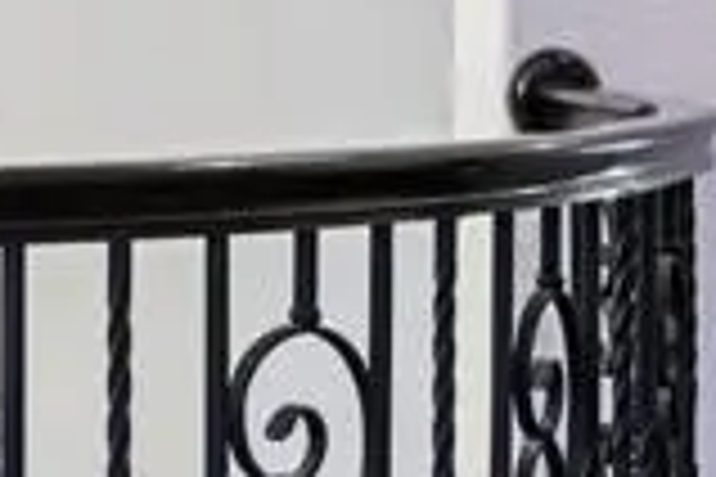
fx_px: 2307
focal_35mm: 116
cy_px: -22
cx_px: -1220
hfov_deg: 12.1
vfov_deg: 11.7
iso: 400
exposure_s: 1/8
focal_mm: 18
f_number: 8
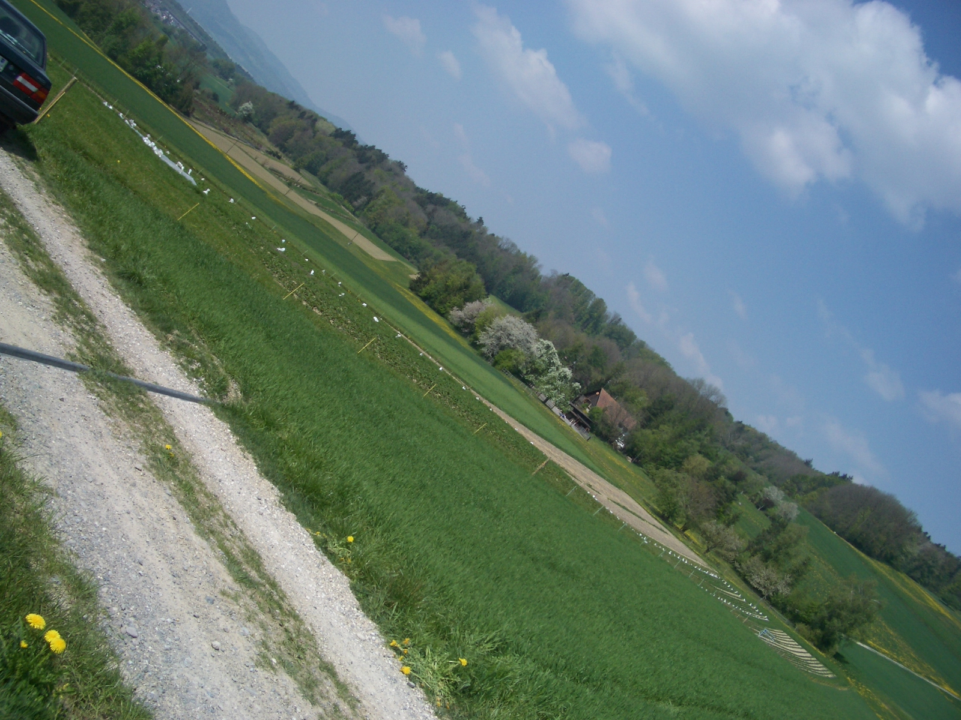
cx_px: 480
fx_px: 972
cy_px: 360
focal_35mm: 35
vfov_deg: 40.7
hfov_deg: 52.6
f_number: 4.3
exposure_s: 1/1000
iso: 50
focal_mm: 5.8
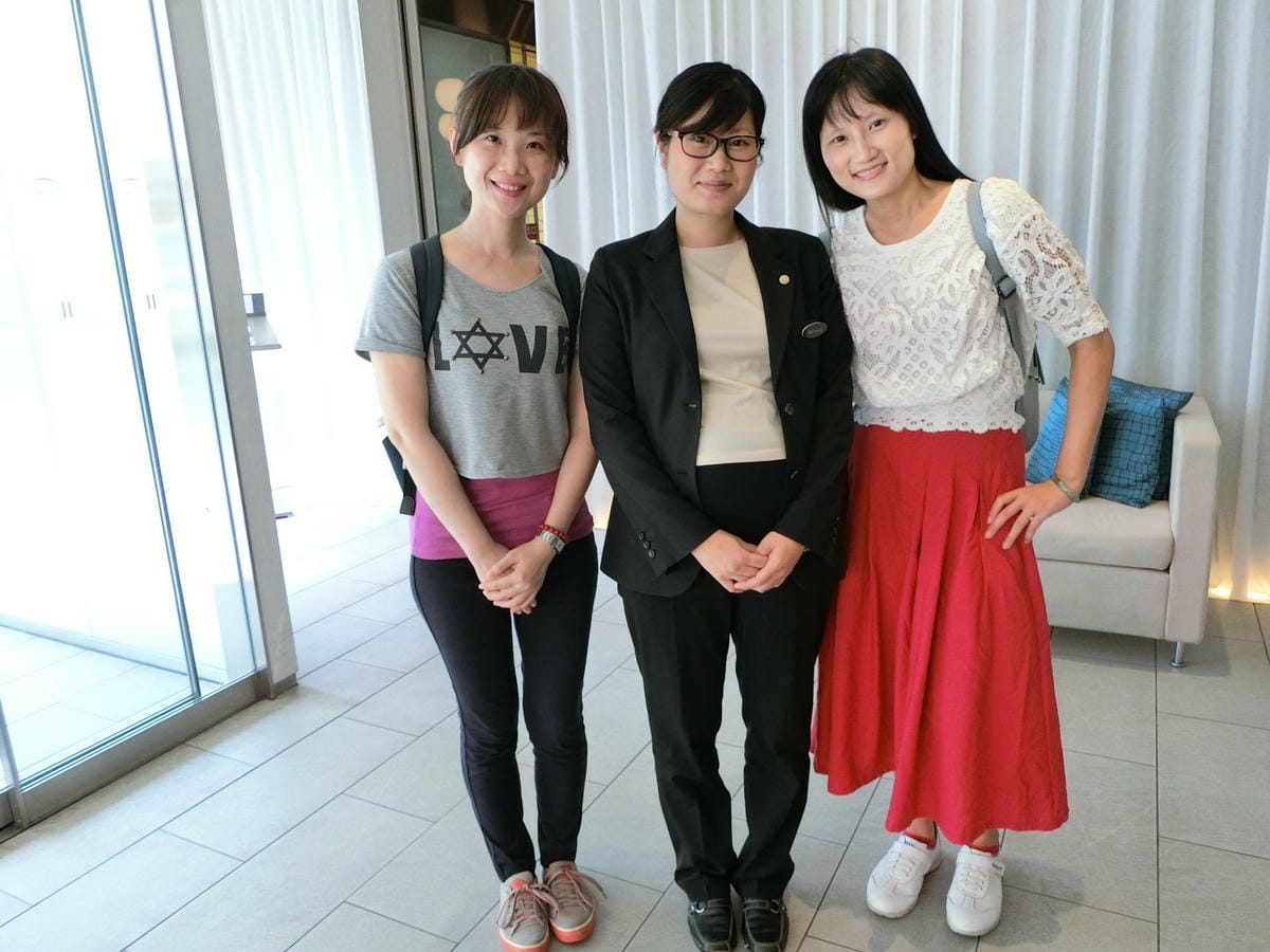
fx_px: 917
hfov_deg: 69.4
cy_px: 476
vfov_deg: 54.9
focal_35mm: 25
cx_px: 635
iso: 250
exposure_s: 1/125
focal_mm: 5.4
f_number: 2.8
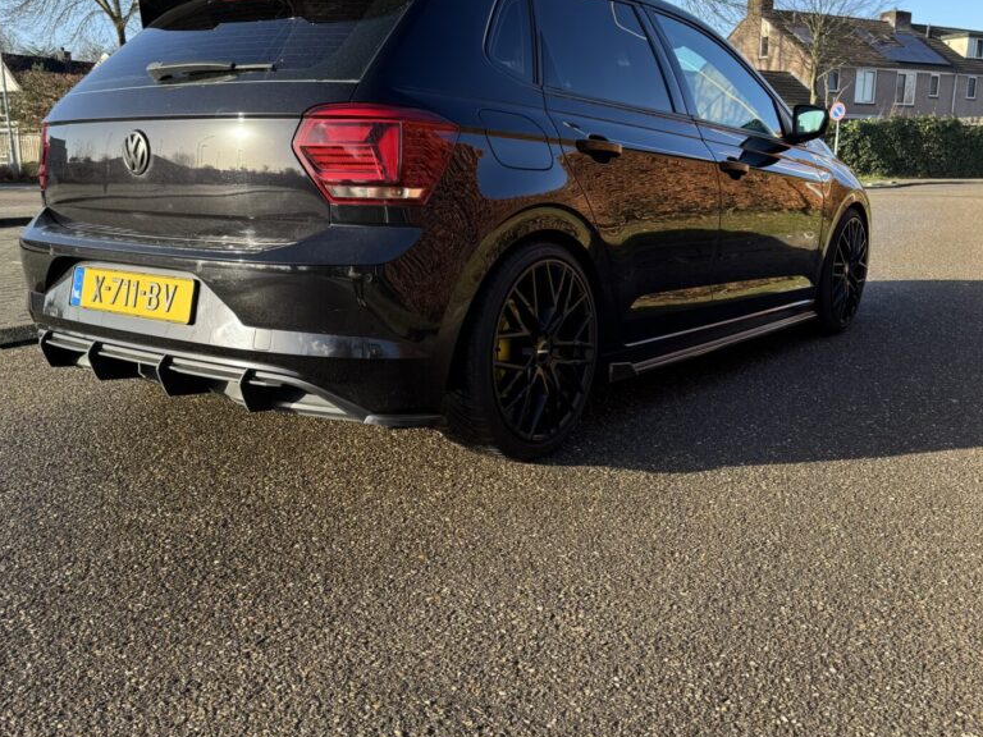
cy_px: 379
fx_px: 710
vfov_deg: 54.9
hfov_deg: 69.4
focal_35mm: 25
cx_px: 502
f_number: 1.78
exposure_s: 1/822
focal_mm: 6.76
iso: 80
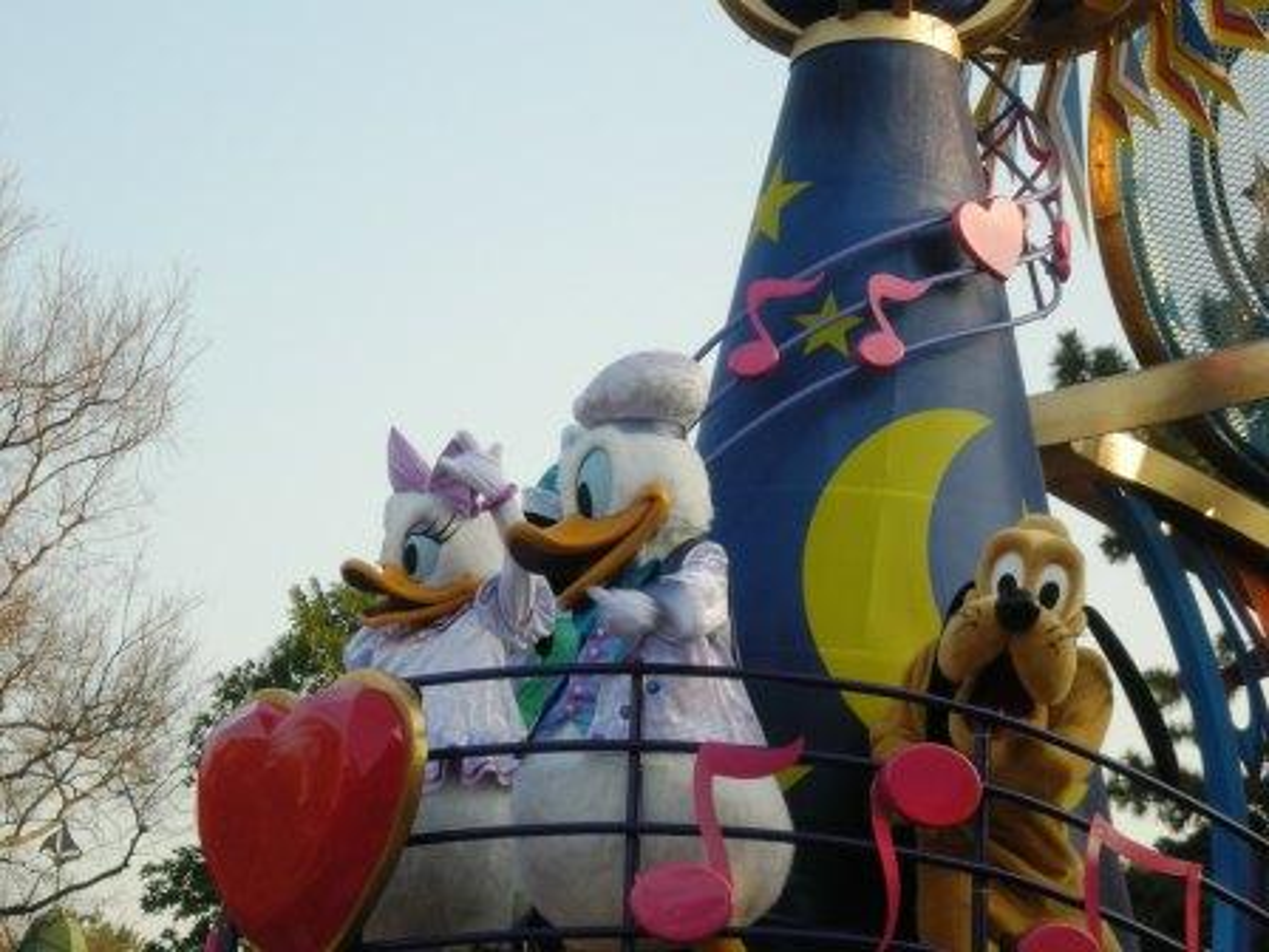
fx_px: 3849
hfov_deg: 18.7
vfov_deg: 14.1
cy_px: 476
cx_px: 634
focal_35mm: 105
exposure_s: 1/116
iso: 50
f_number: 4.7
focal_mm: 17.1
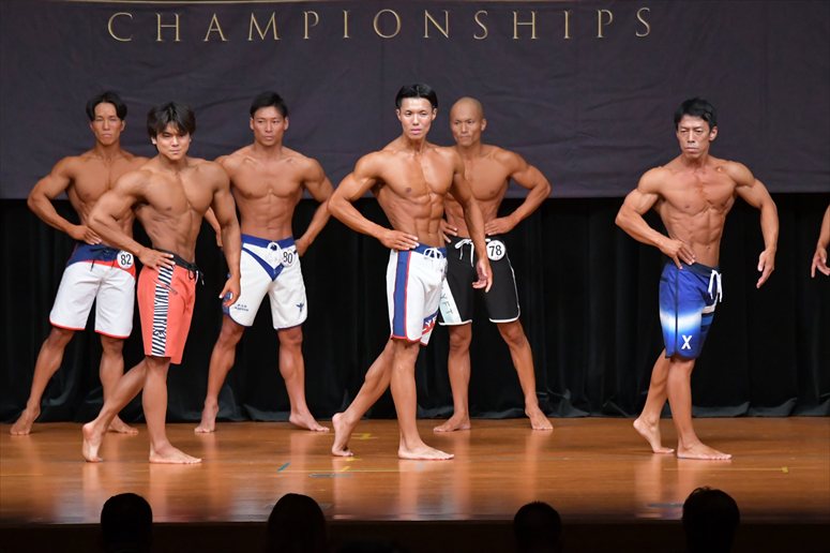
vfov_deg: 6.1
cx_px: 415
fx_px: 5185
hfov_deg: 9.2
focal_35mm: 225
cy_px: 276
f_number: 5.6
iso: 5000
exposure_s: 1/400
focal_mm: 150
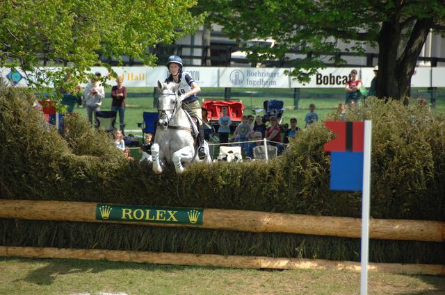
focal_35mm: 300
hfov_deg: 6.9
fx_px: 3704
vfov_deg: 4.6
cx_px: 222
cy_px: 148
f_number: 5.6
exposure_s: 1/1000
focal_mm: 200
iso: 500
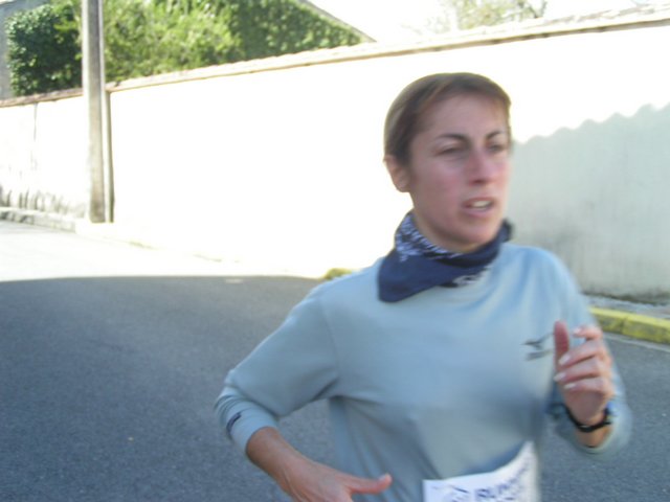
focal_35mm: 45
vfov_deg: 32.2
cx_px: 335
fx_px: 871
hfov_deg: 42.1
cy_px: 251
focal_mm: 6.9
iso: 50
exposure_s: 1/200
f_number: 2.8
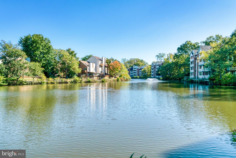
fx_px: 157
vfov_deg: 53.2
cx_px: 118
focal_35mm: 24
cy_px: 79
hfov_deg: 73.7
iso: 1250
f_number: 8
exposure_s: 1/2000
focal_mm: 24
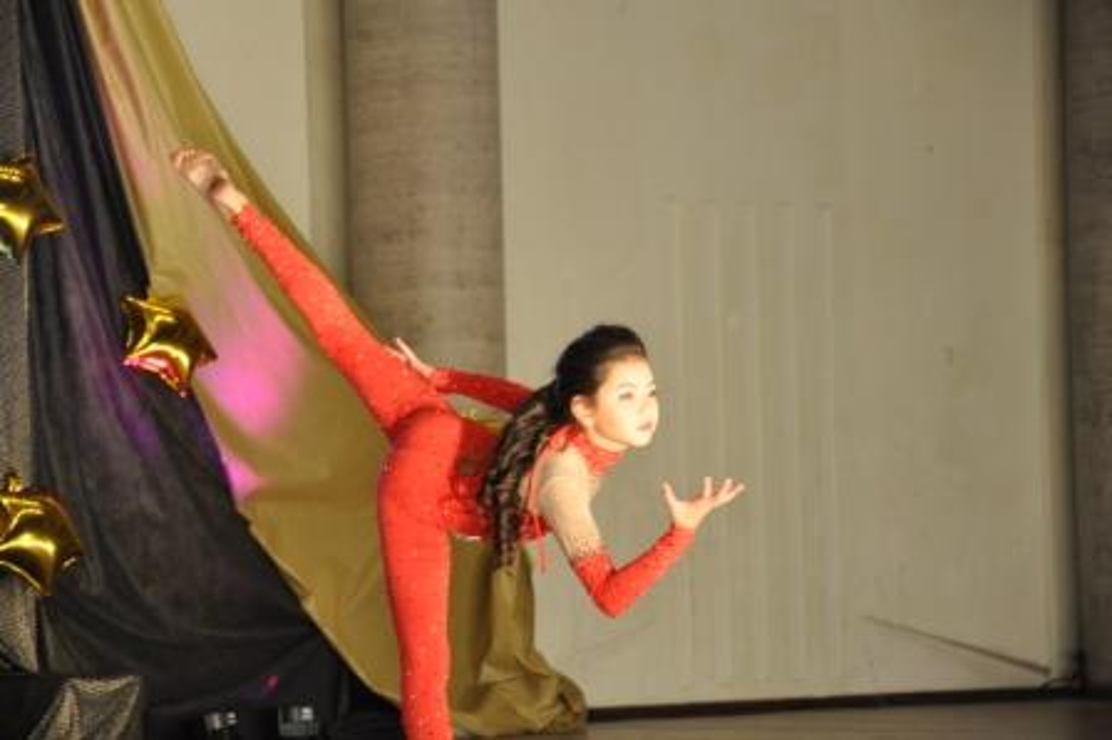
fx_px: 4861
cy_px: 370
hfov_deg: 13.0
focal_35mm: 158
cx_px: 556
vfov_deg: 8.7
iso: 800
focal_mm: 105
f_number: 5.6
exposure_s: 1/50
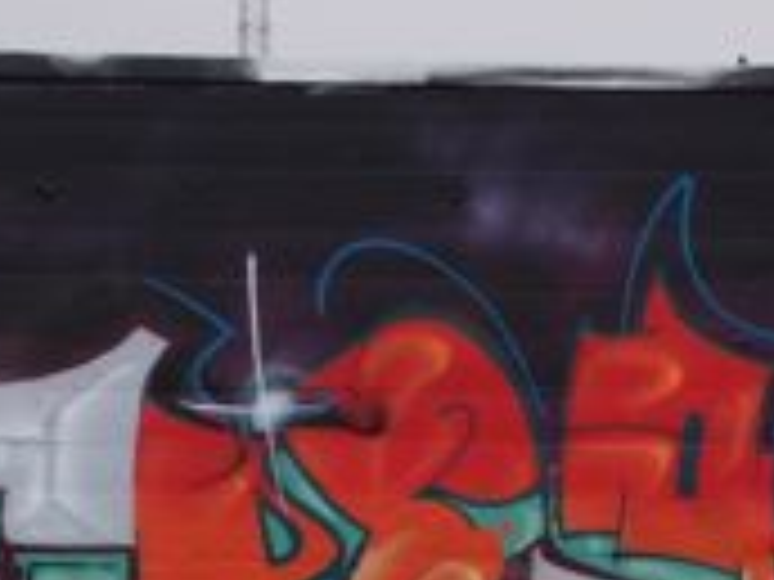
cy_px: 798
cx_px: 261
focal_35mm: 145
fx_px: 3242
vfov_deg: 10.0
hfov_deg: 13.6
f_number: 2.8
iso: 100
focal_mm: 10.83
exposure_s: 1/200
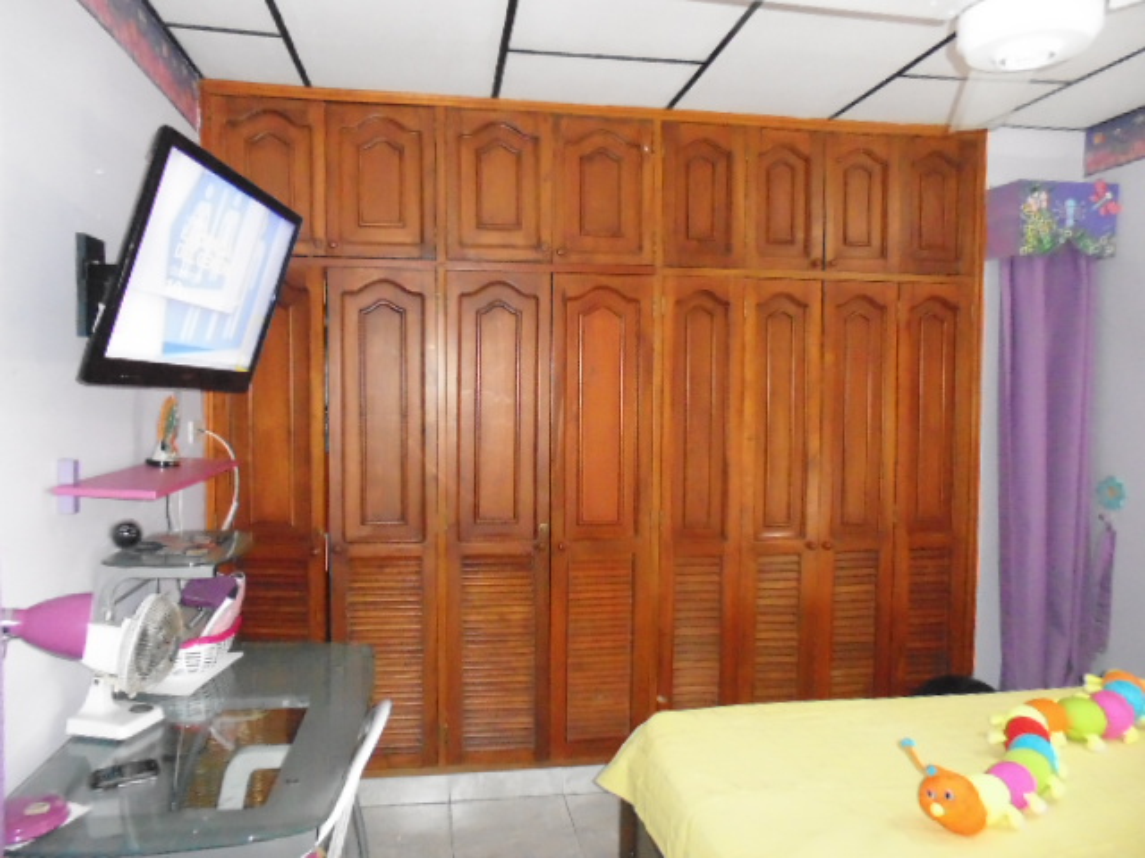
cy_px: 429
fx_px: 860
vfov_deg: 53.1
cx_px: 572
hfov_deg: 67.3
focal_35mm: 26
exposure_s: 1/30
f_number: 3.5
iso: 800
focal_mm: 4.6
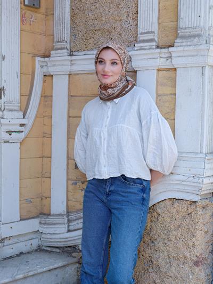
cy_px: 142
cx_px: 106
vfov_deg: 34.9
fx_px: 451
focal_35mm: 55
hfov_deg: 26.6
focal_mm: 70
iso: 320
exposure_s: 1/320
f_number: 5.6
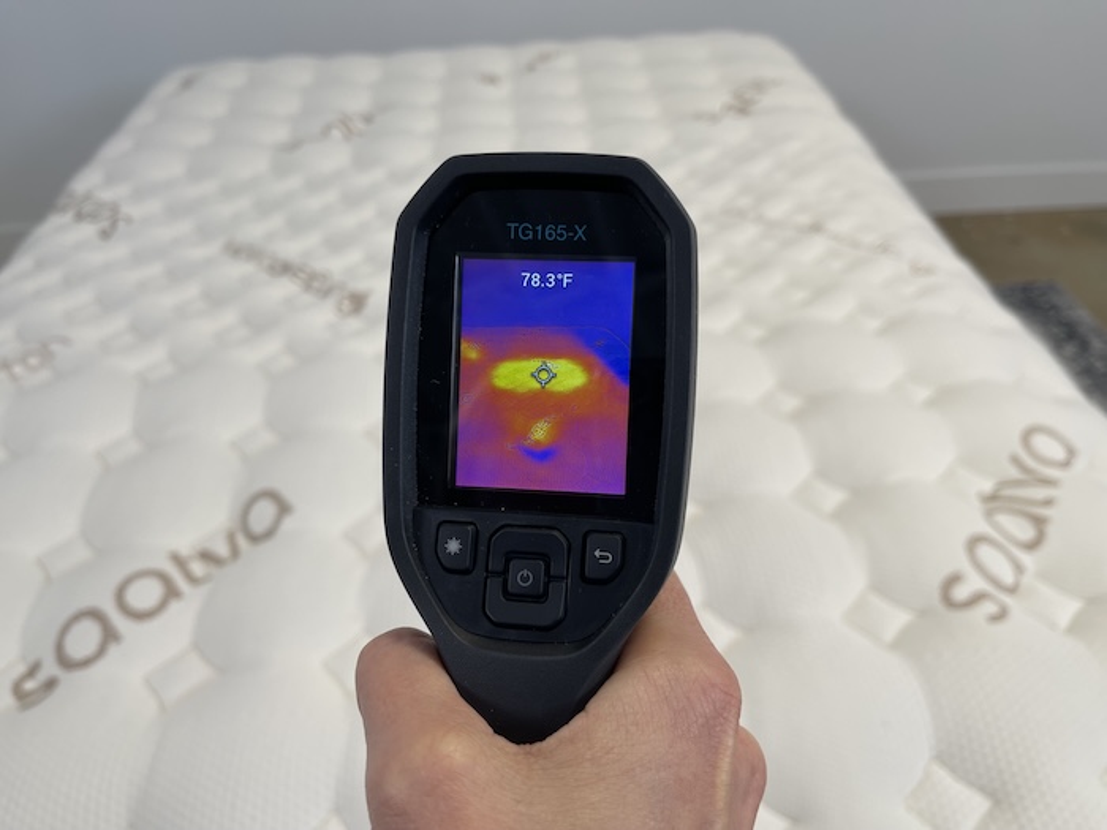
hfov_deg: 69.4
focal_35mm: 25
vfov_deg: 54.9
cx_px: 554
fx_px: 799
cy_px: 415
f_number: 1.6
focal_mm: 5.1
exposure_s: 1/175
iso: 32
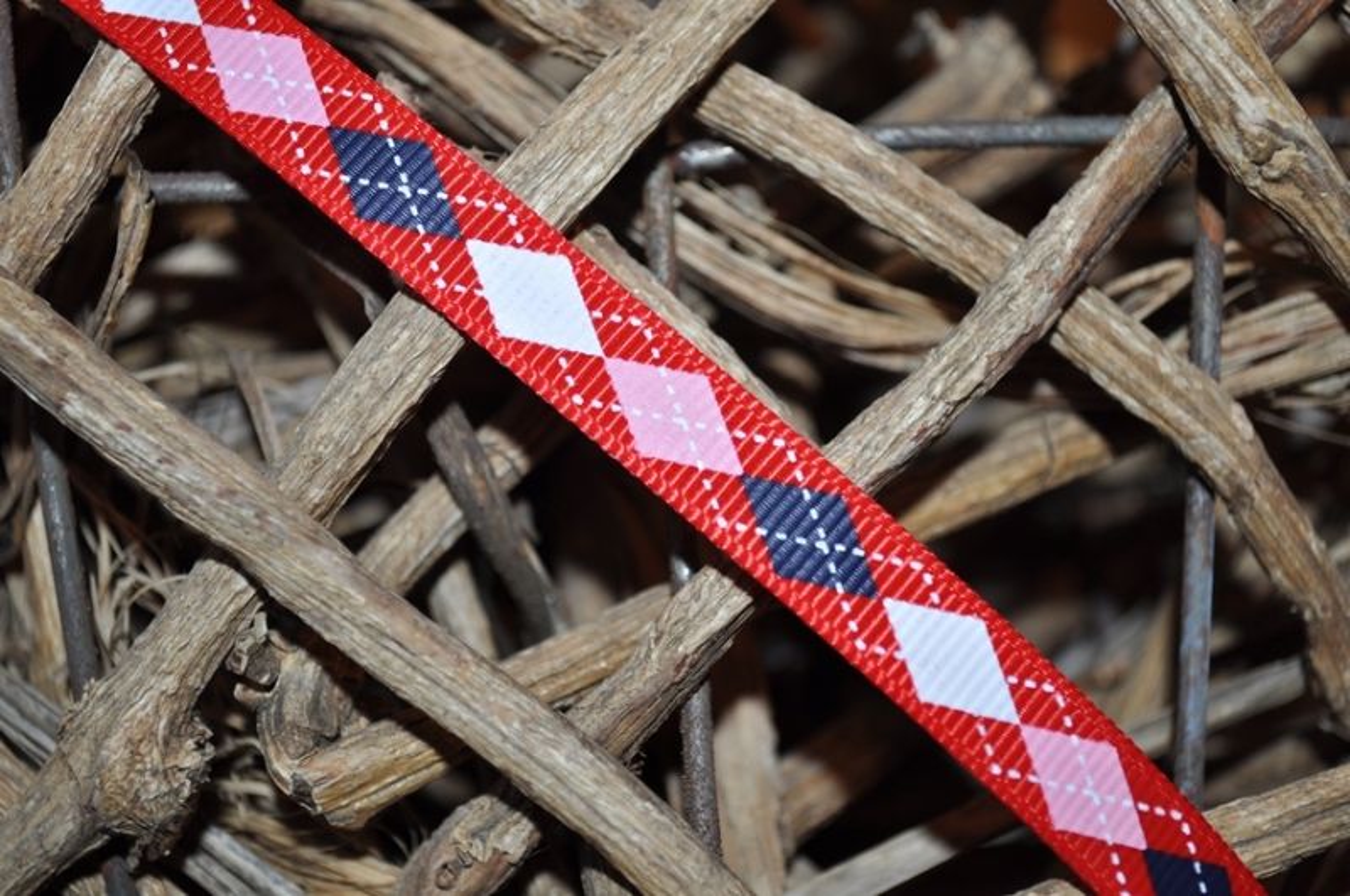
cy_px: 448
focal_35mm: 60
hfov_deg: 33.4
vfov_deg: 22.6
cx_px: 675
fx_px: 2247
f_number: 5.3
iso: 200
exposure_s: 1/60
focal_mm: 40
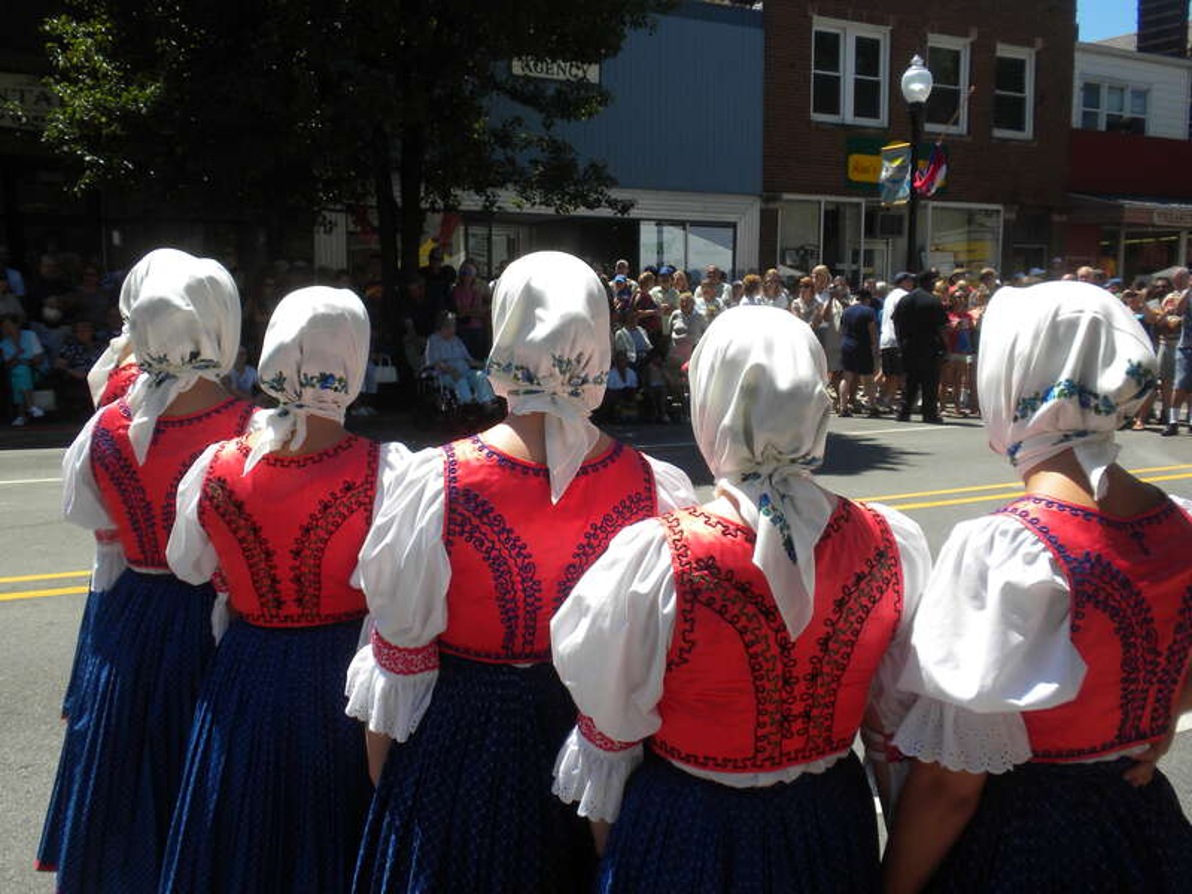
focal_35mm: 37
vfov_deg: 38.7
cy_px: 447
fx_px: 1274
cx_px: 596
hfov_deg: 50.1
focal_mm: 6.6
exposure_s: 1/105
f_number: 10
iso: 64
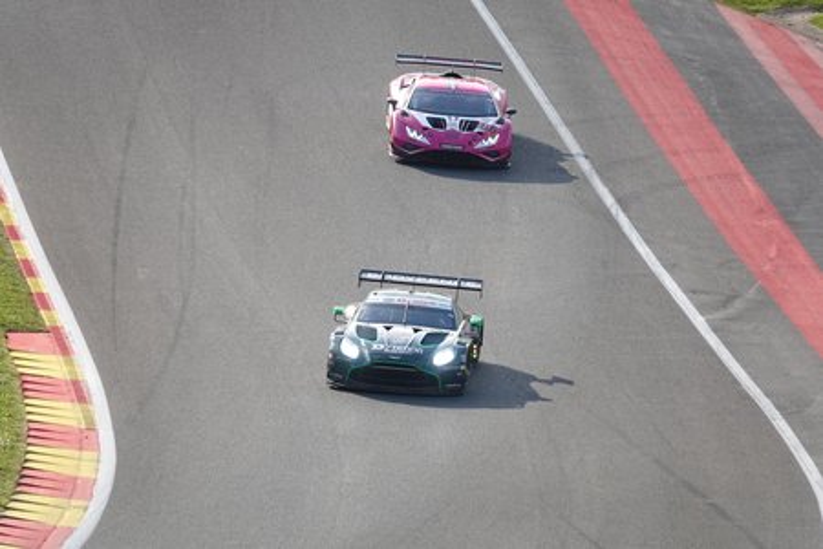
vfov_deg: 2.9
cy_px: 274
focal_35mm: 469
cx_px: 412
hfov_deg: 4.4
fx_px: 10721
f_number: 4
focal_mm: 171.89
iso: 250
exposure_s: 1/800
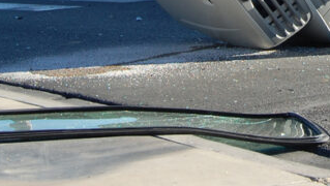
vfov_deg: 7.8
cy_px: -132
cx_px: 327
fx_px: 1322
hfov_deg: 14.0
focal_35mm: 151
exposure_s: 1/250
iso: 200
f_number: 8
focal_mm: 30
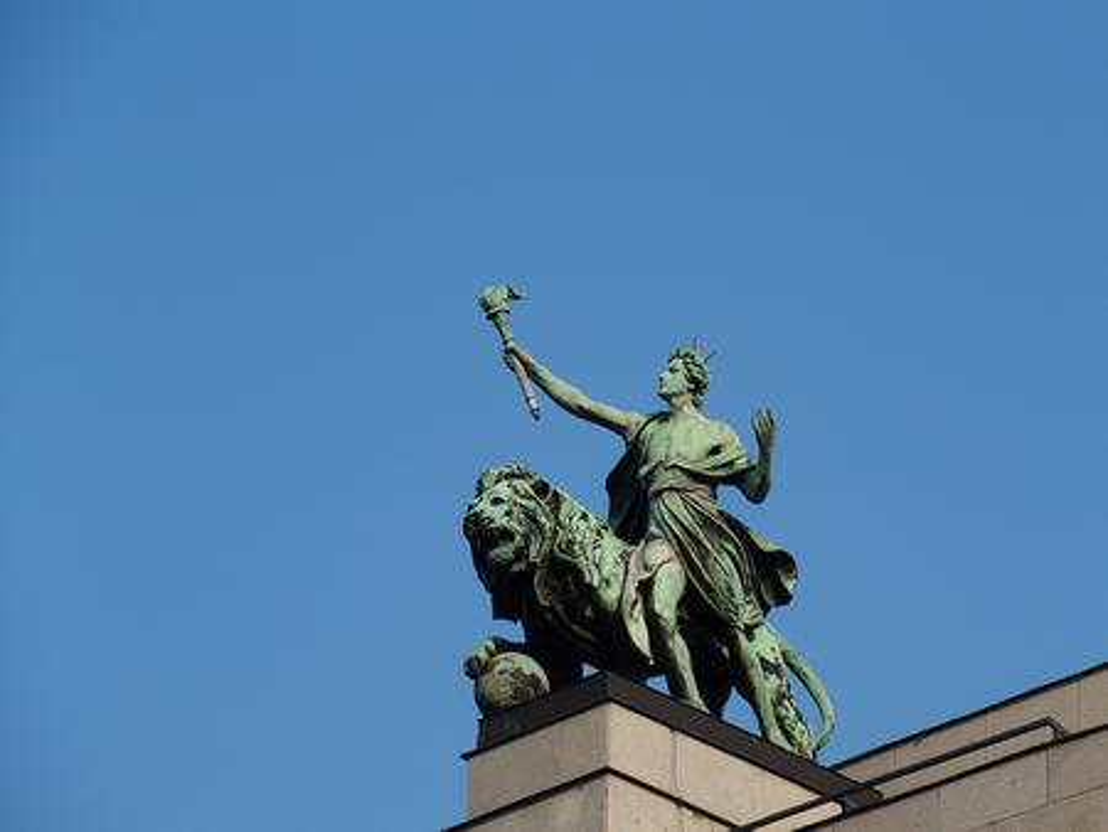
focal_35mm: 200
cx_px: 554
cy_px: 416
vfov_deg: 7.4
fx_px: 6405
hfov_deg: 9.9
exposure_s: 1/800
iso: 100
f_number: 4.5
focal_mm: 42.5
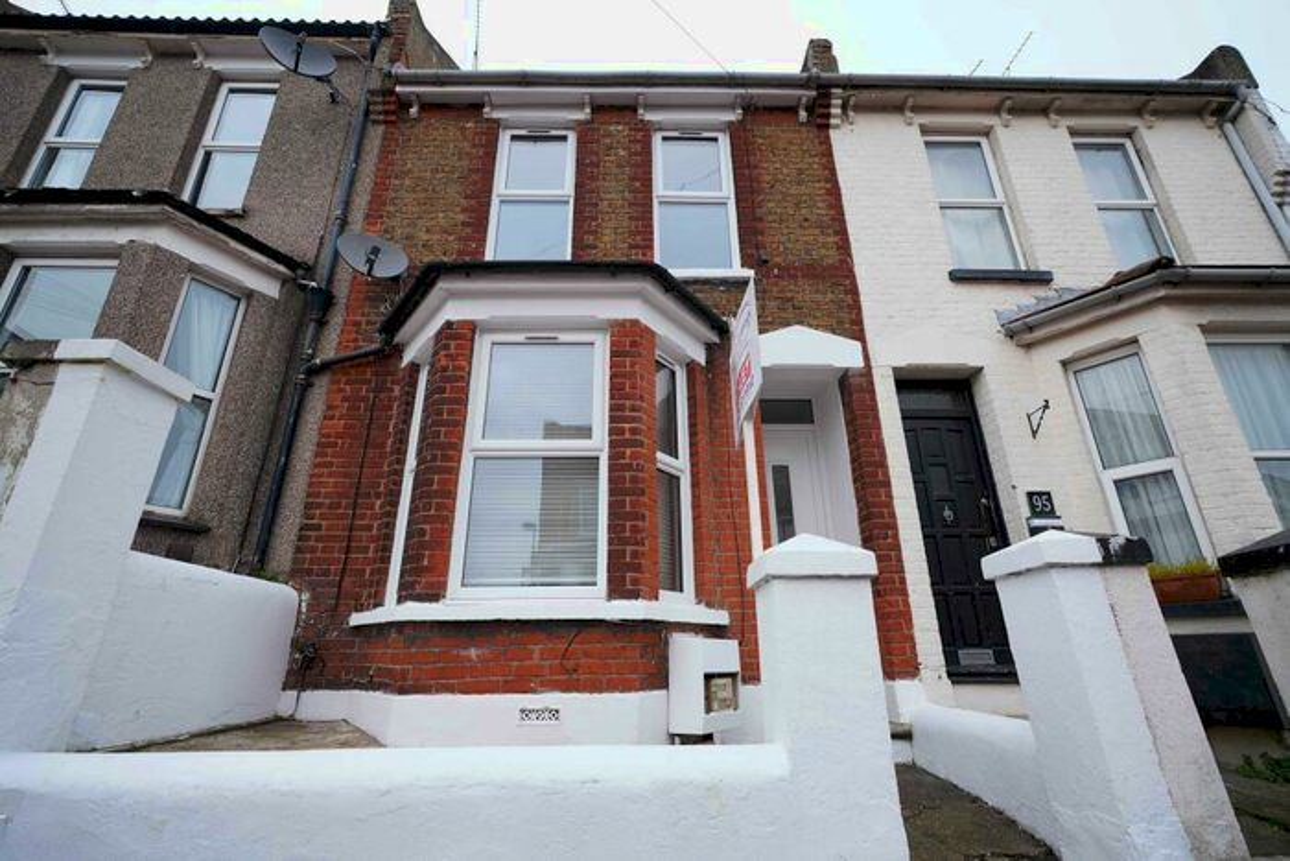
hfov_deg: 96.7
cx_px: 645
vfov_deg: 73.8
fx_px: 573
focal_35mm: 16
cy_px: 430
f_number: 3.2
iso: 160
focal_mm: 16
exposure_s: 1/80
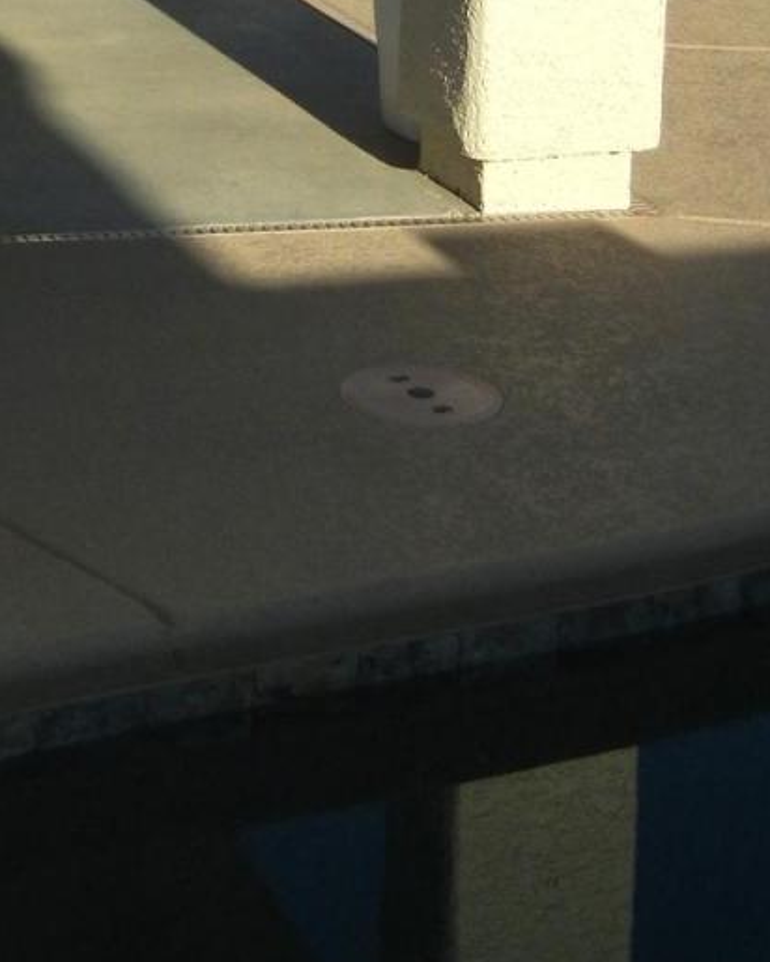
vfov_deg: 19.1
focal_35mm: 91
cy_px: -364
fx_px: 2592
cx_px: 41
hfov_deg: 16.6
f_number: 7
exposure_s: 1/682
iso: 160
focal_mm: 5.4
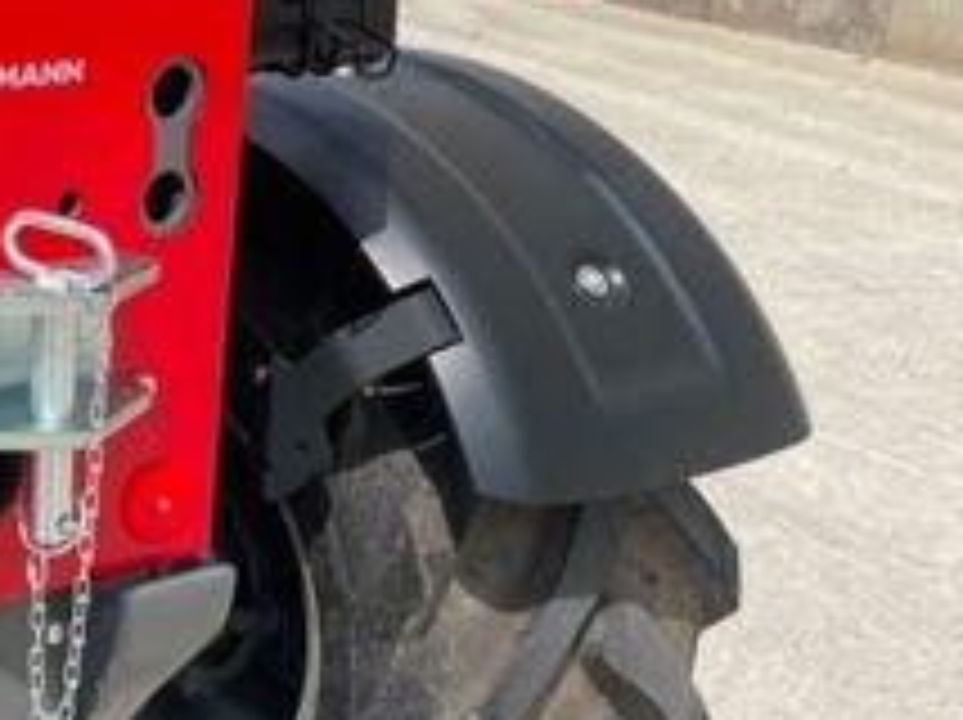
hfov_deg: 23.9
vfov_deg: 20.1
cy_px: 346
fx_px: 2029
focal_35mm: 73
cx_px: -243
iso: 32
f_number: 1.6
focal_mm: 4.2
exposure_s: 1/3731
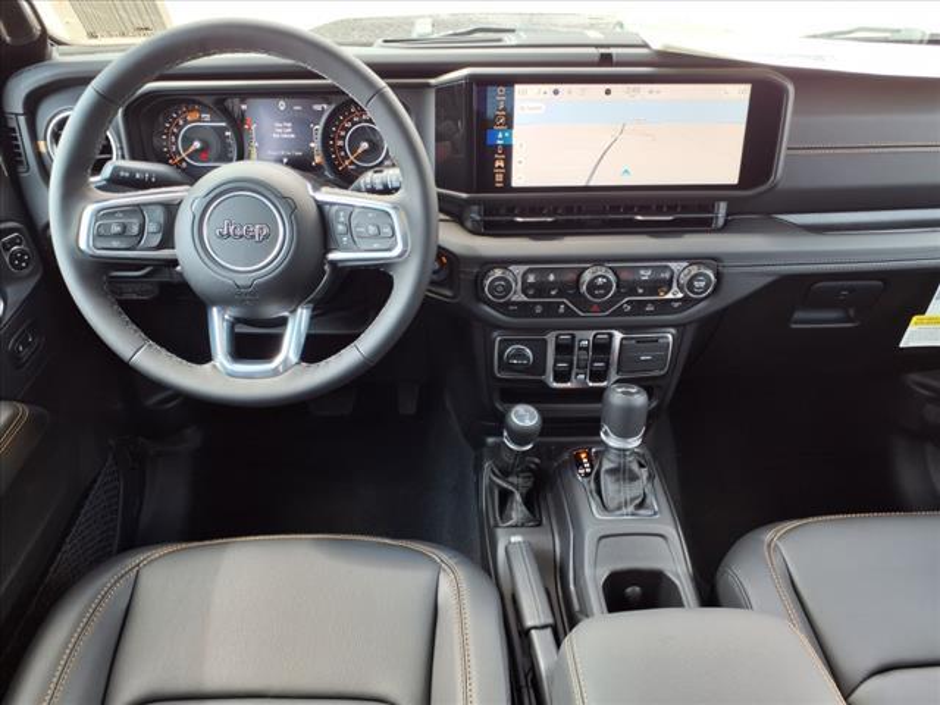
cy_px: 352
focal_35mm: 27
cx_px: 470
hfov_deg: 65.3
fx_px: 733
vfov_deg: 51.4
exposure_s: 1/60.2
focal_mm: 3.58
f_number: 1.9
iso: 50
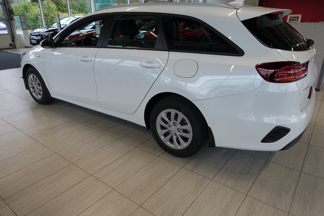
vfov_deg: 53.1
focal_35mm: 24
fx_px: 216
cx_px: 162
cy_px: 108
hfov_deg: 73.7
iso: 125
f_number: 2.8
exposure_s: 1/60
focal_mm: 8.8
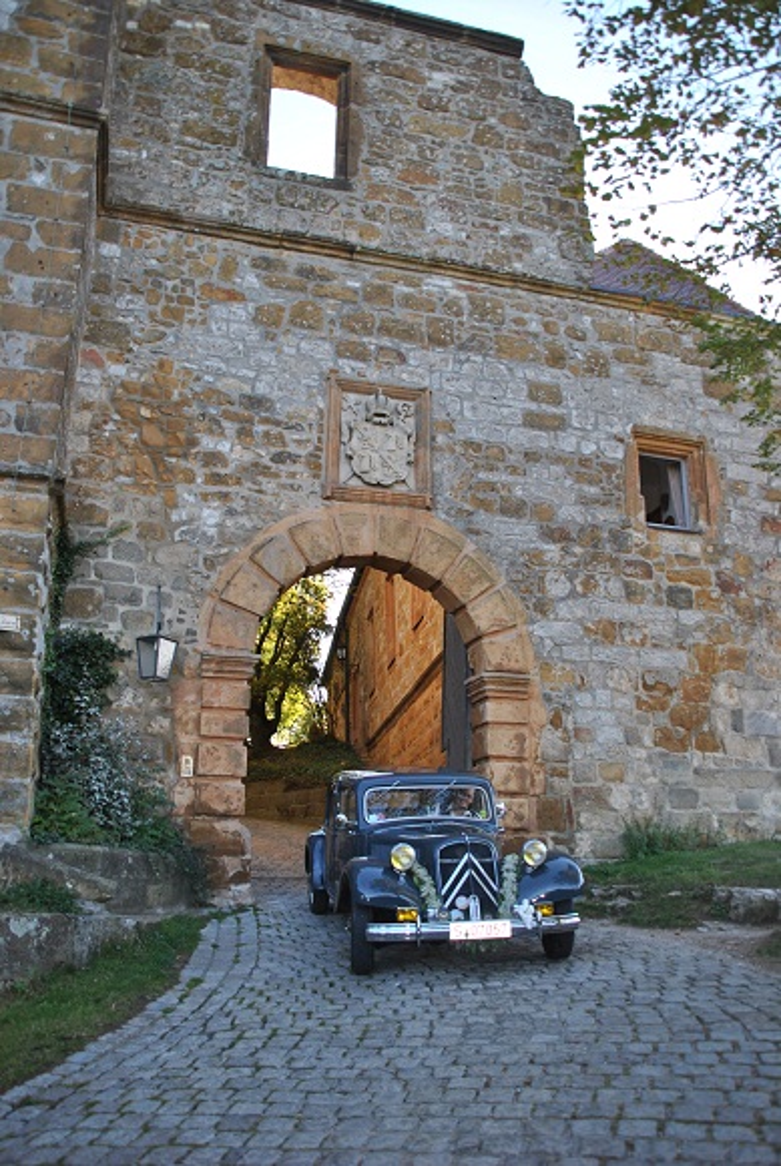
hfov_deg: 48.1
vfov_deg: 67.3
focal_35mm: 27
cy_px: 583
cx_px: 390
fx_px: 876
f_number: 3.5
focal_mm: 18
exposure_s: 1/200
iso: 100
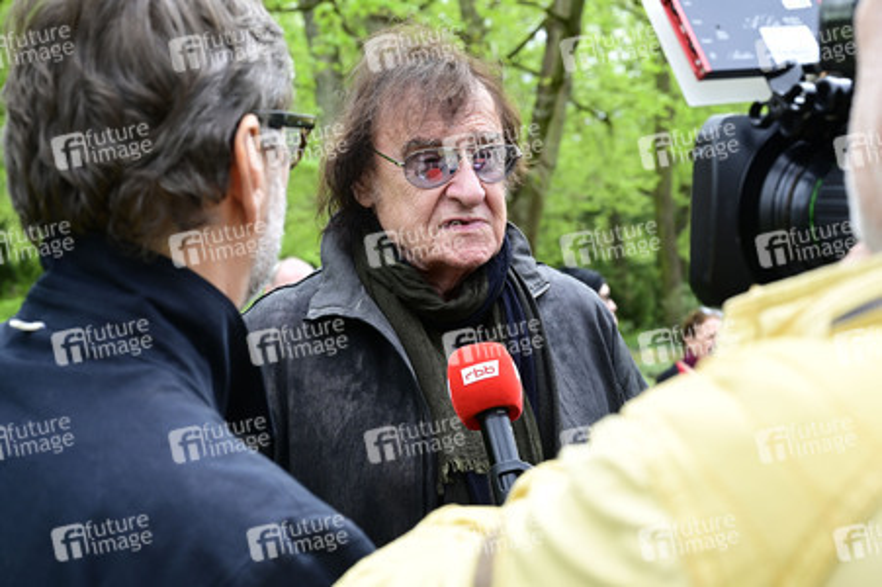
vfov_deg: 23.3
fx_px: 1420
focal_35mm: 58
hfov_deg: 34.5
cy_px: 294
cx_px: 441
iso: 800
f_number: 7.1
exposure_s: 1/250
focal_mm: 58
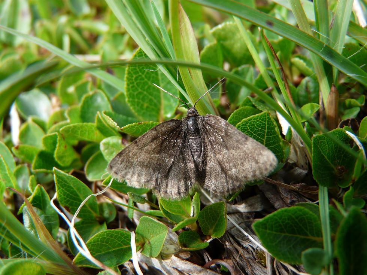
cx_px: 184
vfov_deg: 32.9
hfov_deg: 42.9
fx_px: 466
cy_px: 138
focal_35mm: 44
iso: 100
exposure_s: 1/125
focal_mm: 7.2
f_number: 3.2
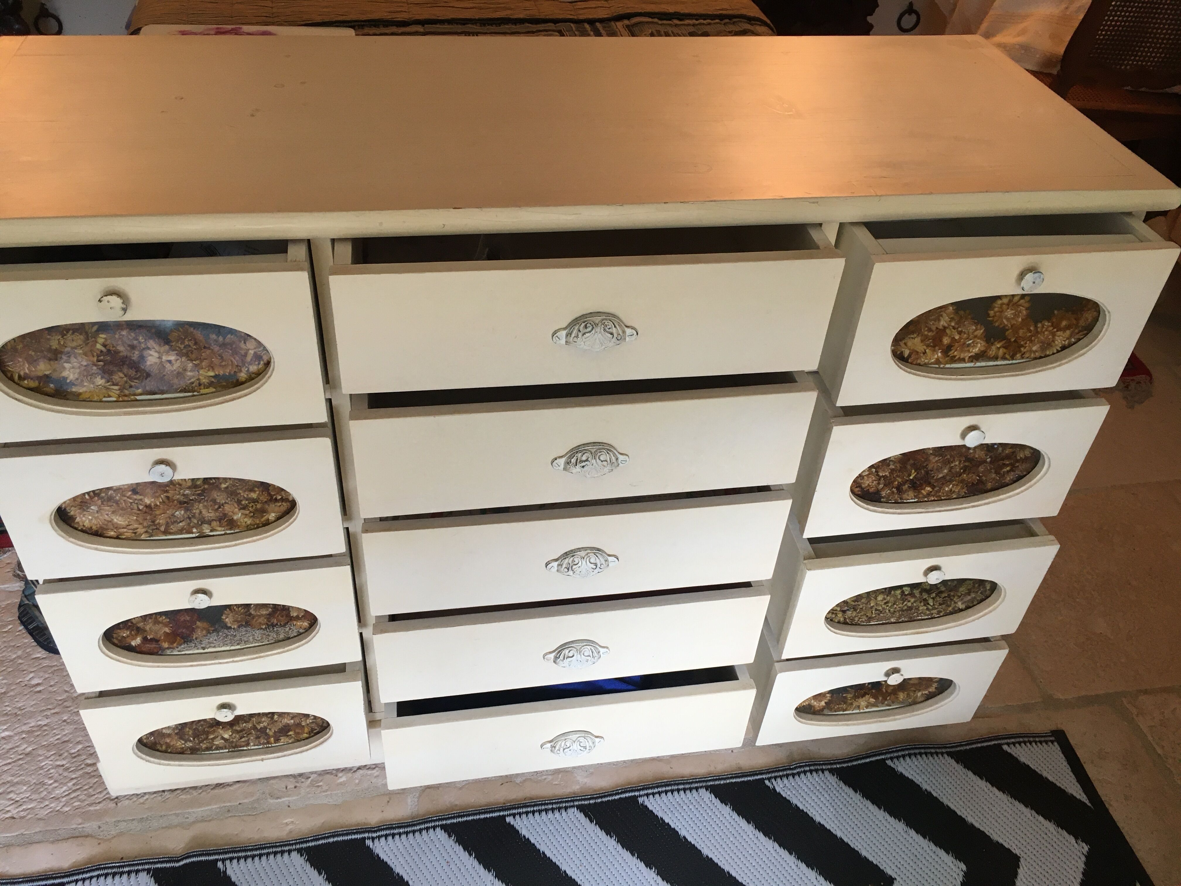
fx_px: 989
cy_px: 443
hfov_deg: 61.7
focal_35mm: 29
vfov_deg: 48.2
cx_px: 590
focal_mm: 4.15
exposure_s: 1/30
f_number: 2.2
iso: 40
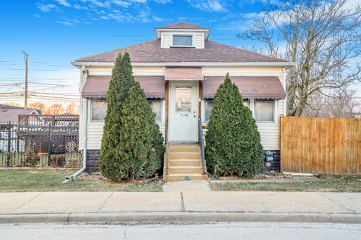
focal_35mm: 35
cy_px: 120
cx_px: 180
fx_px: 351
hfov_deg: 54.5
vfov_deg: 37.8
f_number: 9
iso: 640
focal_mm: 35
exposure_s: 1/13
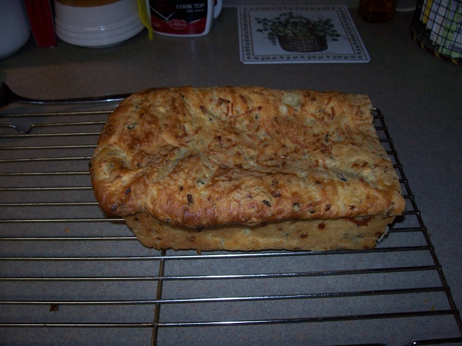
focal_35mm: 34
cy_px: 173
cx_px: 231
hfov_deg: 54.0
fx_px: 454
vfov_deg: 41.8
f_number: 2.7
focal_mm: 5.6
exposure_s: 1/60
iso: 125
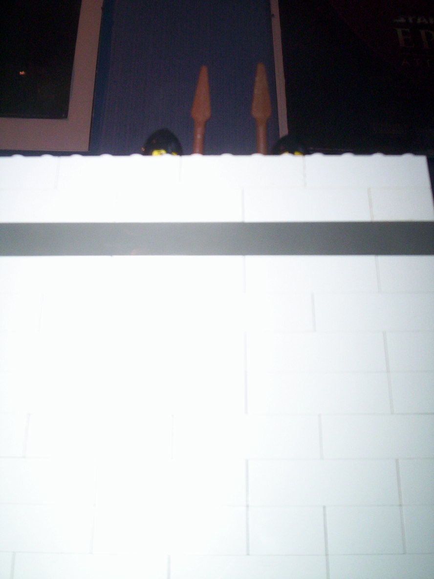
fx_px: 635
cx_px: 217
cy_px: 290
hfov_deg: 37.7
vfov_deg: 49.0
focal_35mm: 38
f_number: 4.5
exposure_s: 1/60
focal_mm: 4.99
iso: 140
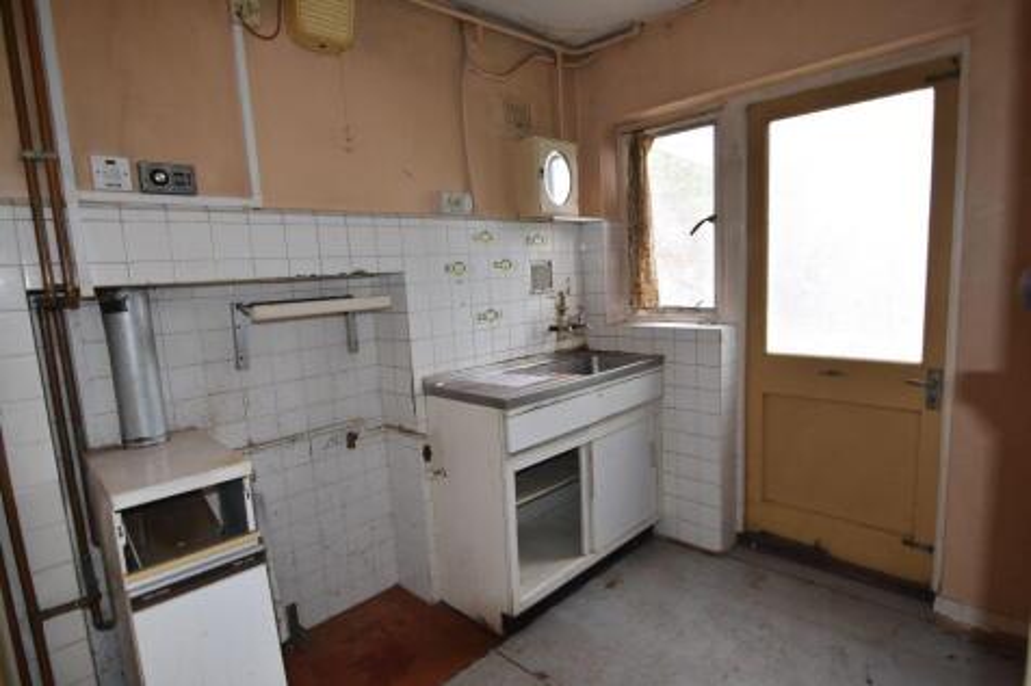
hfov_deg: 85.4
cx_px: 516
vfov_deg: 63.2
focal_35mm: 20
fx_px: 558
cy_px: 343
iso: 400
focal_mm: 13
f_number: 2.8
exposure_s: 1/60
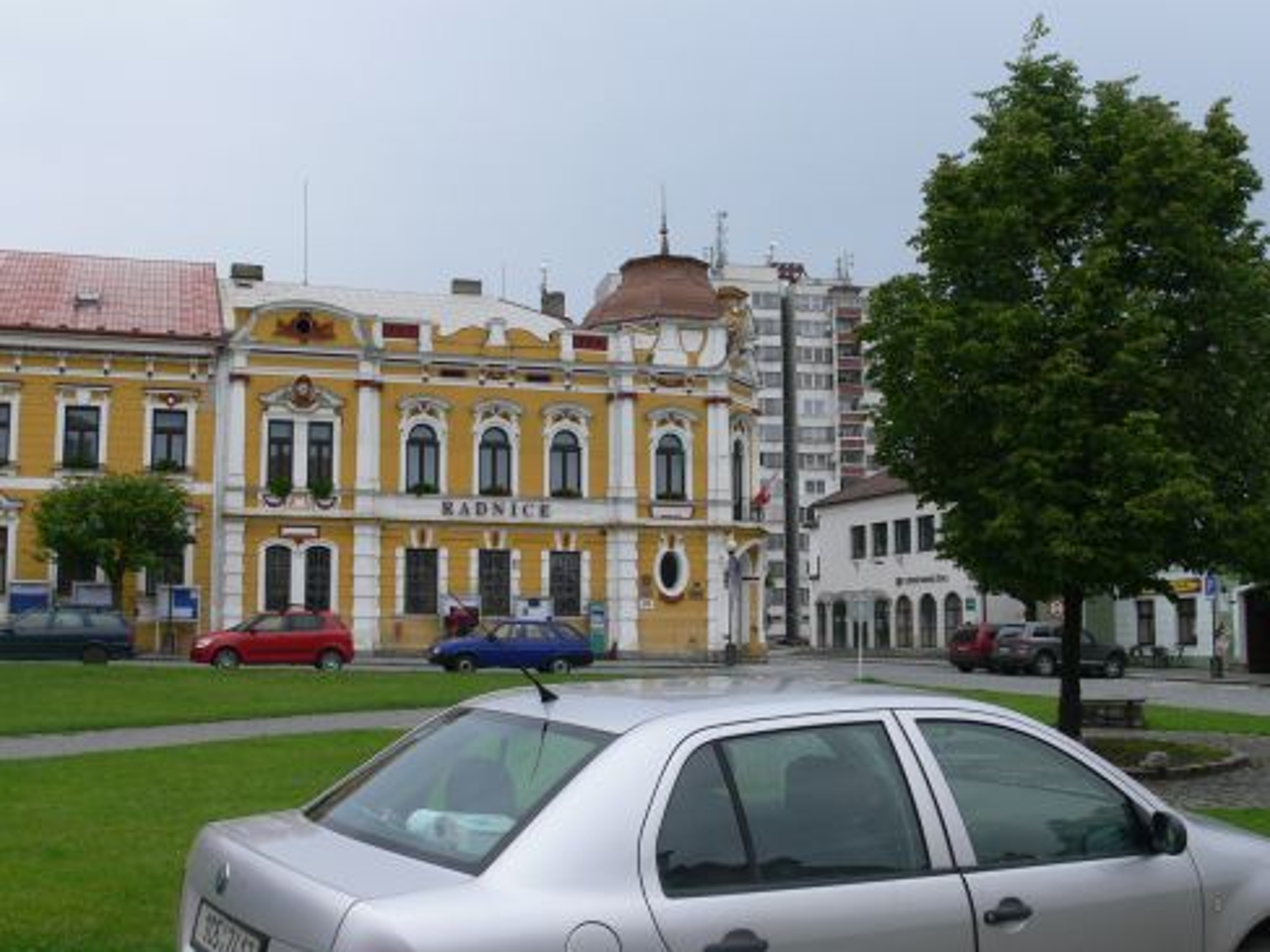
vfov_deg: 36.8
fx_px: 1431
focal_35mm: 39
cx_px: 625
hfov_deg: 47.9
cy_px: 466
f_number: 5.6
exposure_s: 1/250
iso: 100
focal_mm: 7.4
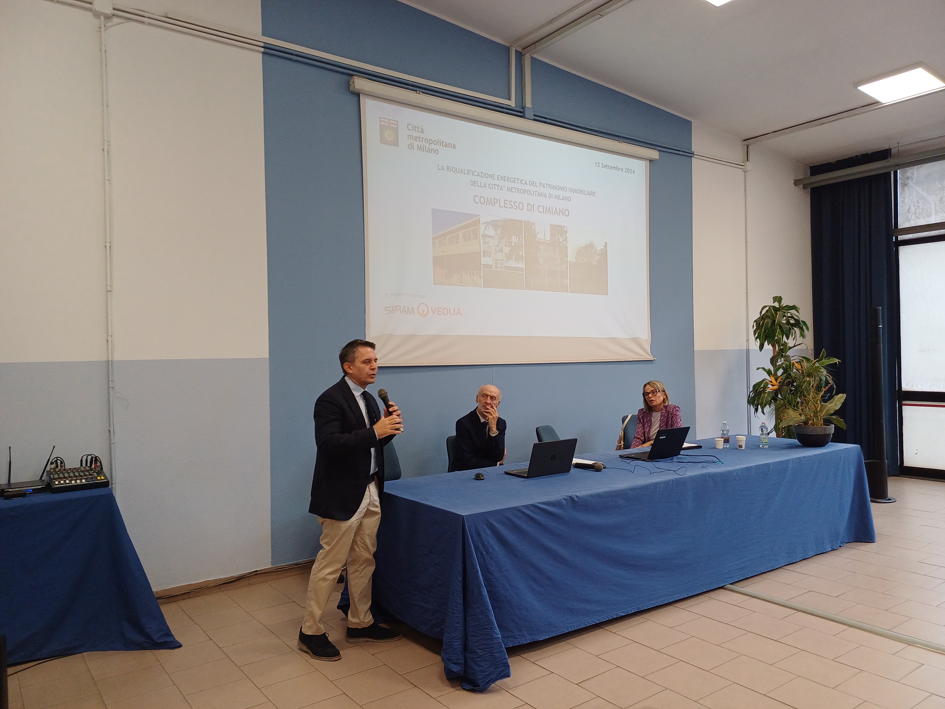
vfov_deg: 54.9
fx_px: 682
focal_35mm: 25
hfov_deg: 69.4
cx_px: 472
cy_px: 354
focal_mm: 4.65
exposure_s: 1/50
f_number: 1.8
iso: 125
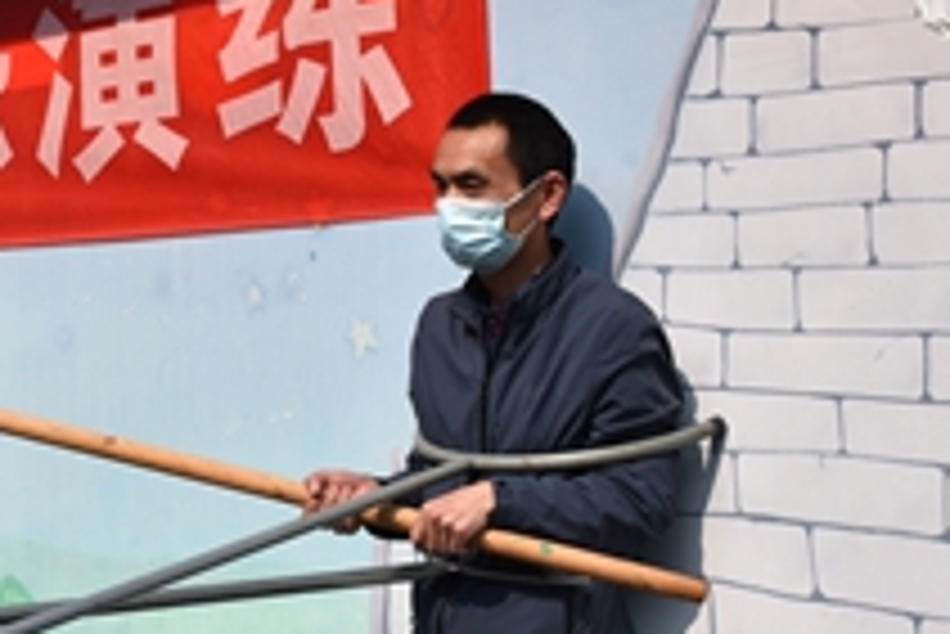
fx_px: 2245
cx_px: 18
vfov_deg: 16.1
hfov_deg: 23.0
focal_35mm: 85
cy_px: 308
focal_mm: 28
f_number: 13
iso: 400
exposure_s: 1/640
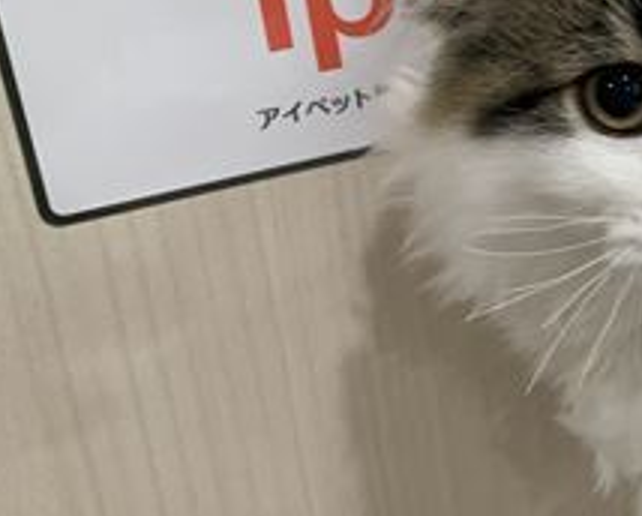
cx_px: 834
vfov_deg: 21.4
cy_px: 111
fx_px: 1352
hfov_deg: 23.6
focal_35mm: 71
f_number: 1.8
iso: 100
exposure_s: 1/60
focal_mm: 4.25
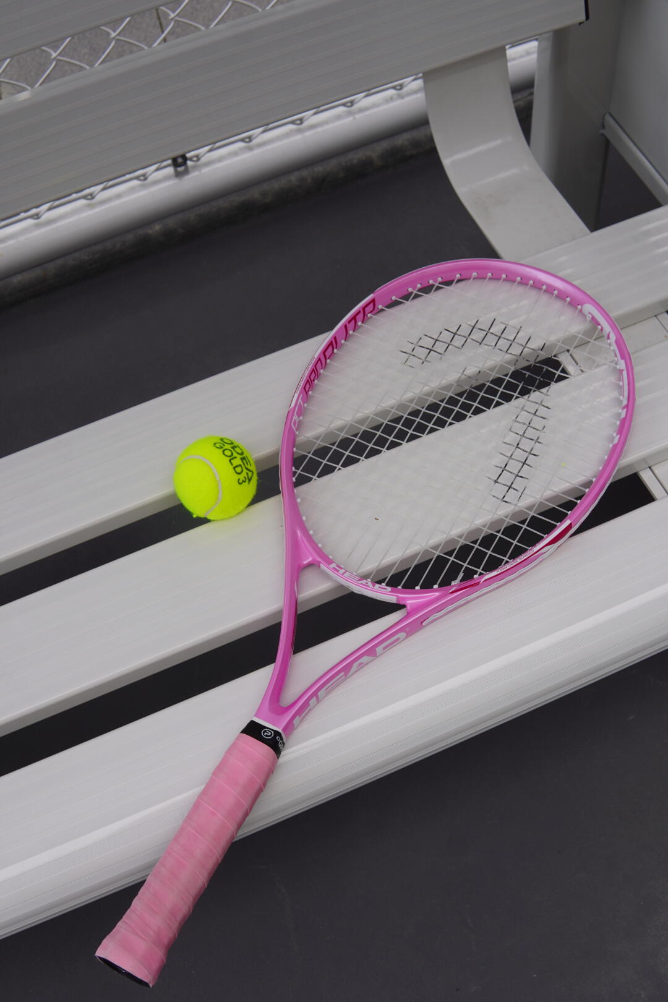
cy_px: 501
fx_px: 1252
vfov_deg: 43.6
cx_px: 334
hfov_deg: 29.9
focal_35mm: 45
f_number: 7.1
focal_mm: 30
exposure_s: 1/100
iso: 100
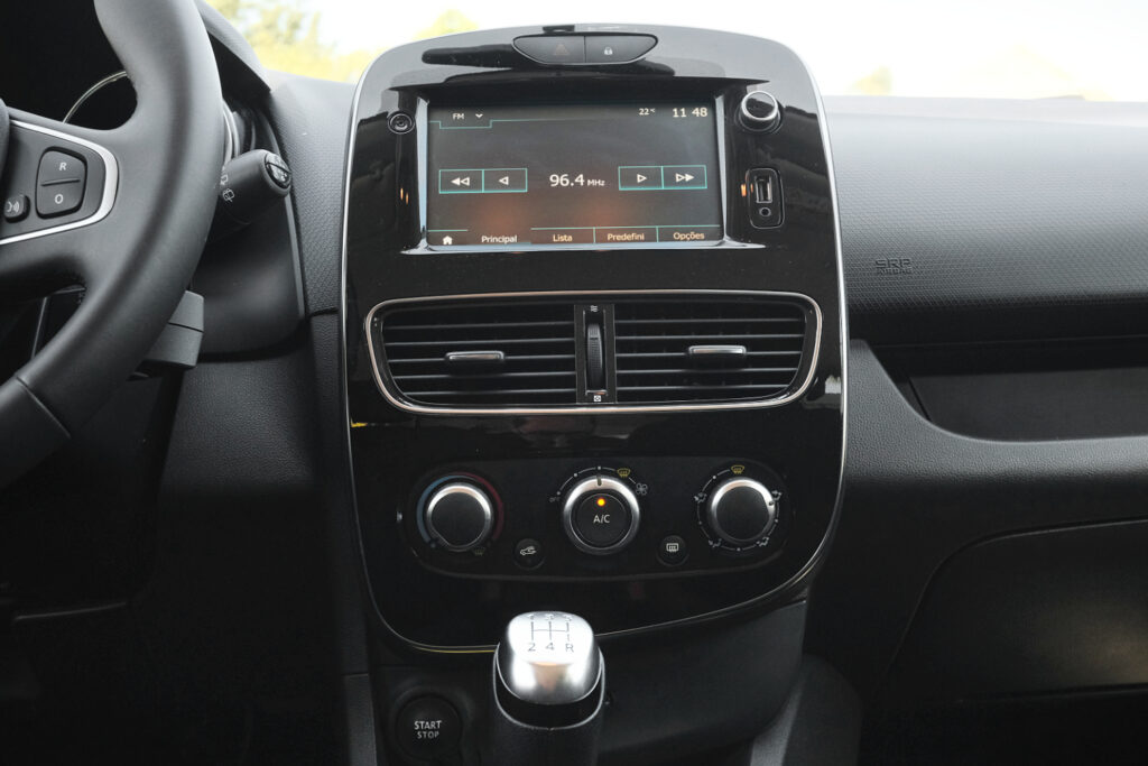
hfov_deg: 42.7
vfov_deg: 29.3
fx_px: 1467
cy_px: 383
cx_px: 574
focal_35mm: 46
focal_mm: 30.5
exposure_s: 1/125
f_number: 8
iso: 2000
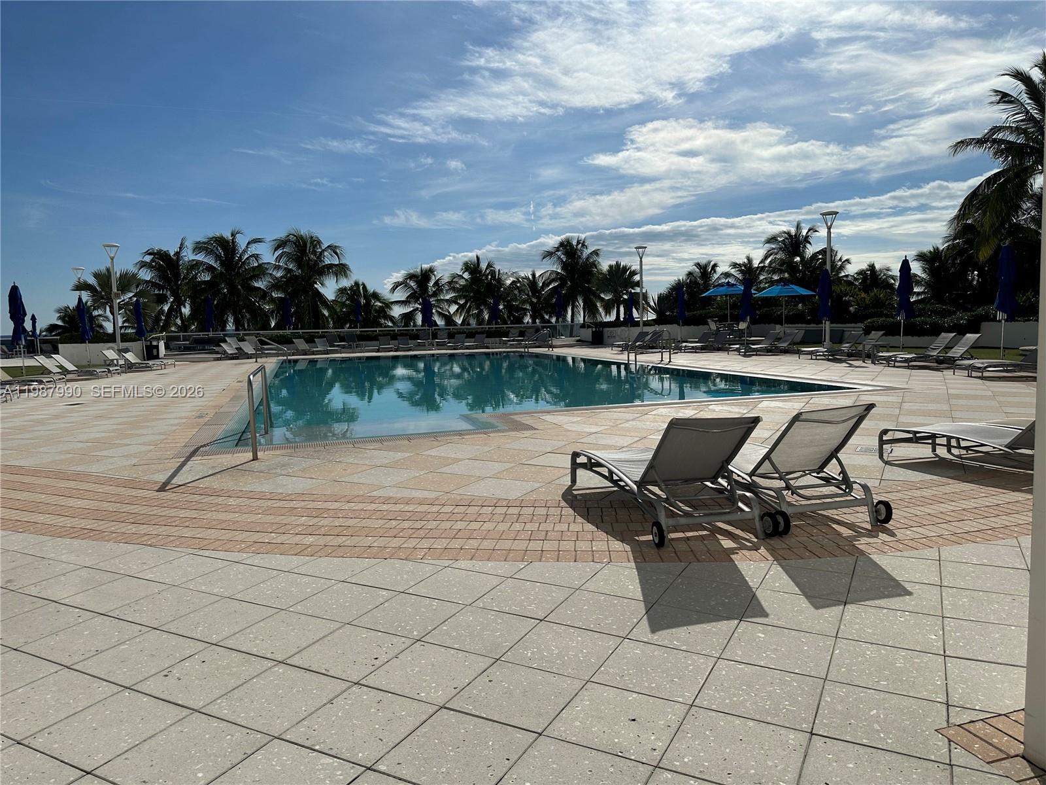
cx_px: 523
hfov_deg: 71.6
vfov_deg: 56.8
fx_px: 725
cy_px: 392
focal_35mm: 24
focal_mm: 6.86
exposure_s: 1/18519
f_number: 1.78
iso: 80
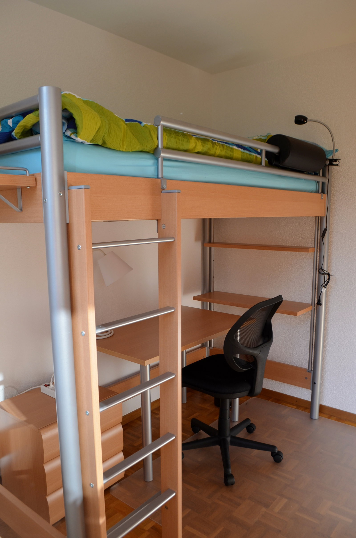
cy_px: 269
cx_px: 178
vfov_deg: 67.5
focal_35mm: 27
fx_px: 402
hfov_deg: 47.7
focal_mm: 18
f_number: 5.6
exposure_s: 1/125
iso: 250
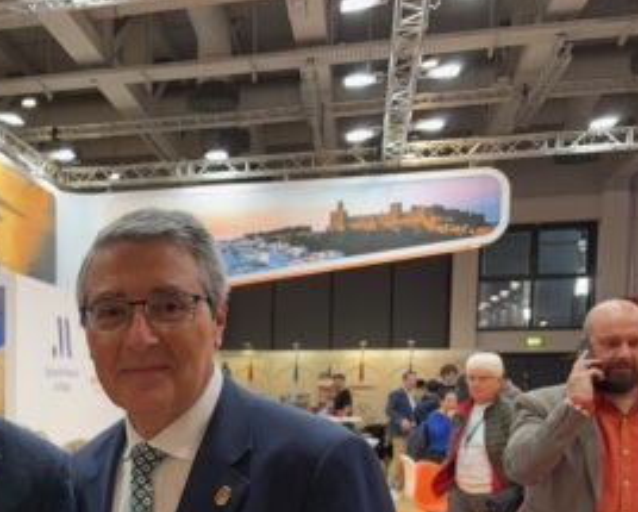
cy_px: 450
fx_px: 1002
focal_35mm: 53
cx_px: 21
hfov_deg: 32.8
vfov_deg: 27.7
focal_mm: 5.96
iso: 100
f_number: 1.6
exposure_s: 1/100
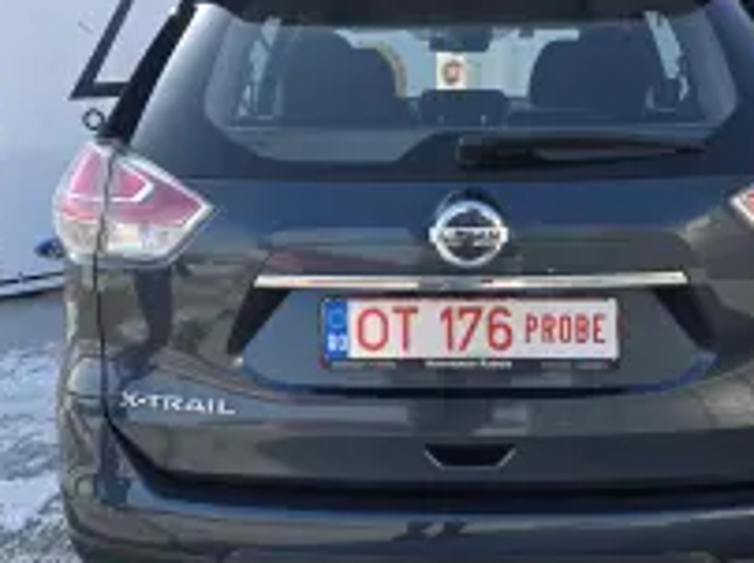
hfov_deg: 45.7
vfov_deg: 35.0
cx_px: 437
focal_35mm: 41
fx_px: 892
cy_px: 306
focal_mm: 6.3
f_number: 1.7
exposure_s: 1/1480
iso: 80
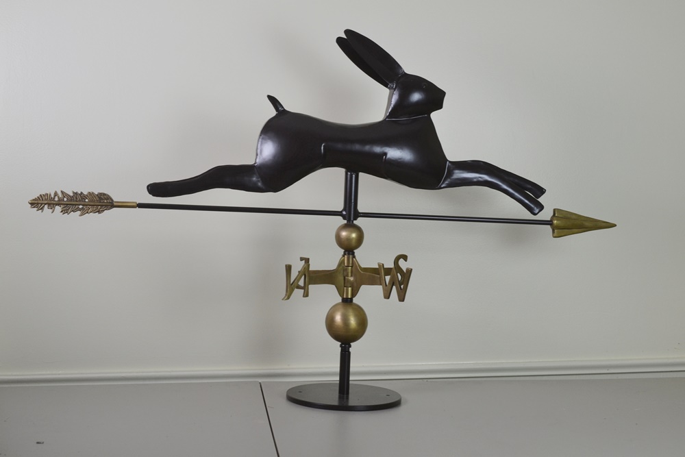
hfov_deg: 33.4
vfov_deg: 22.6
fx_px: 1142
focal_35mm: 60
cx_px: 342
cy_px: 228
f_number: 5
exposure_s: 1/60
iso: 400
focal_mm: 40
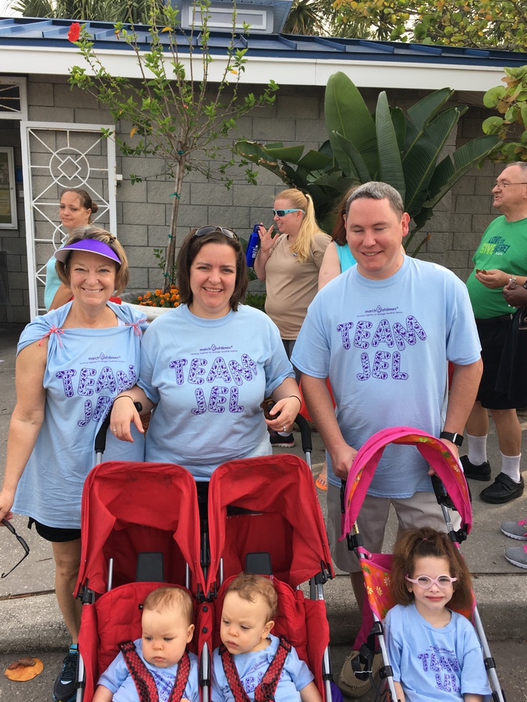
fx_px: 609
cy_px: 353
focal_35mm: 30
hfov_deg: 46.8
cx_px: 257
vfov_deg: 60.0
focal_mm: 4.15
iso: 25
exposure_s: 1/405
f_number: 2.2
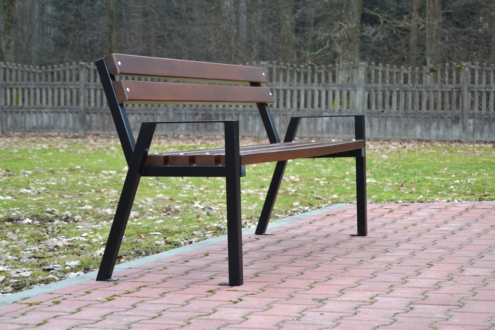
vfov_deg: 16.6
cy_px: 165
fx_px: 1134
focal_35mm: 82
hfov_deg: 24.6
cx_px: 248
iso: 280
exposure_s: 1/125
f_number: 5.6
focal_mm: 55
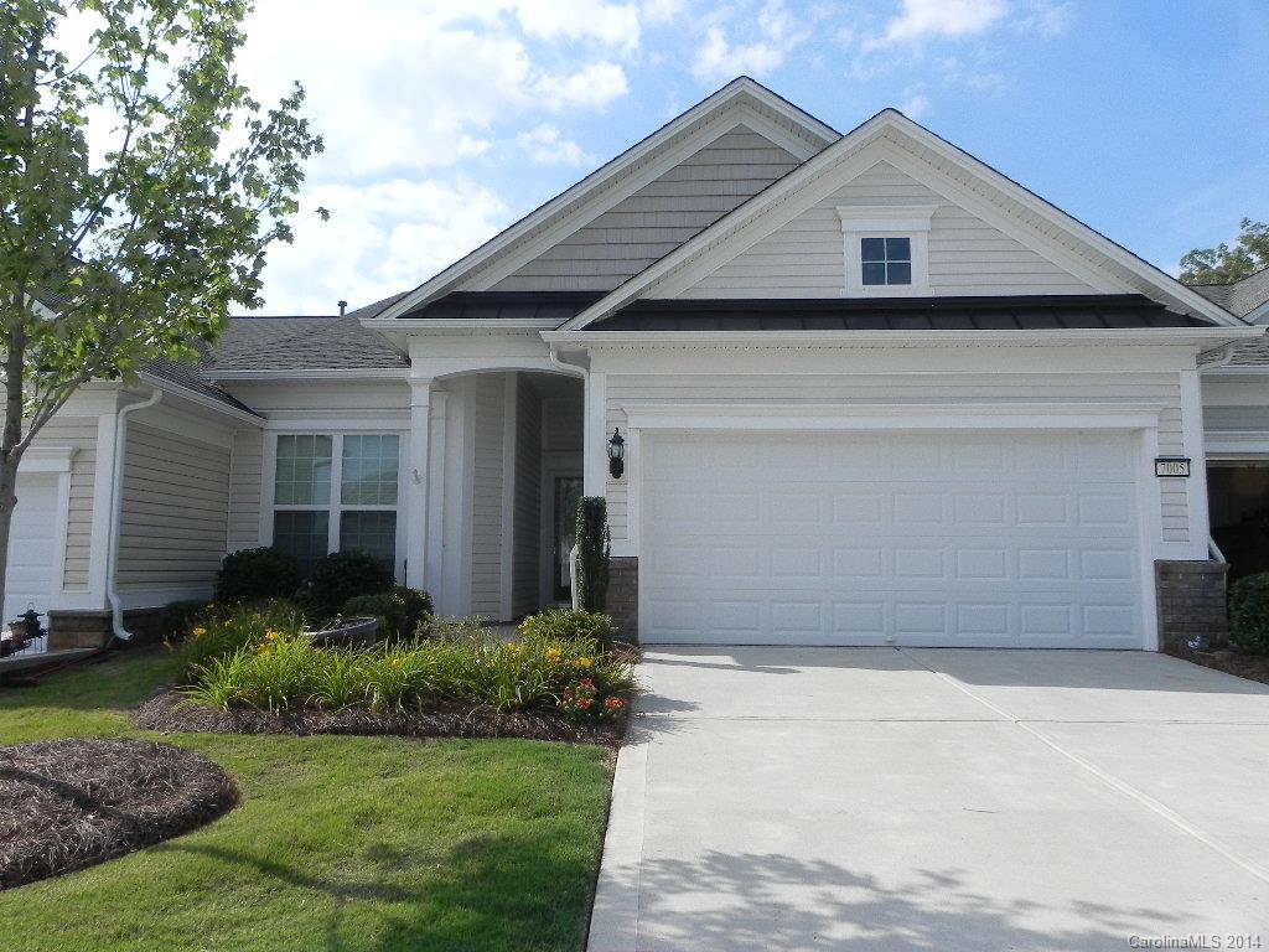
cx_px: 634
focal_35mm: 26
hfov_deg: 67.3
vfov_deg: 53.1
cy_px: 476
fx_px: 953
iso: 160
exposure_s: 1/468
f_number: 7.1
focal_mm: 4.6
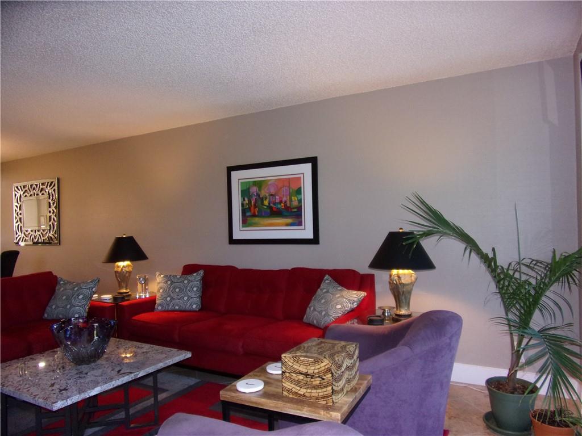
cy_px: 218
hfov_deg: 71.6
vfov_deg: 56.8
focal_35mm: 24
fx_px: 404
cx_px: 291
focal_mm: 4.3
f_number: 3.3
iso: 200
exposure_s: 1/34
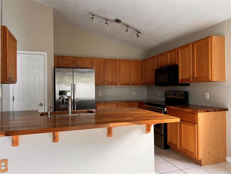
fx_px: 174
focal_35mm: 26
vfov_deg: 53.1
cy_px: 87
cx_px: 116
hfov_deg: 67.3
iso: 125
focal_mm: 5.7
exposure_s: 1/121
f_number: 1.5
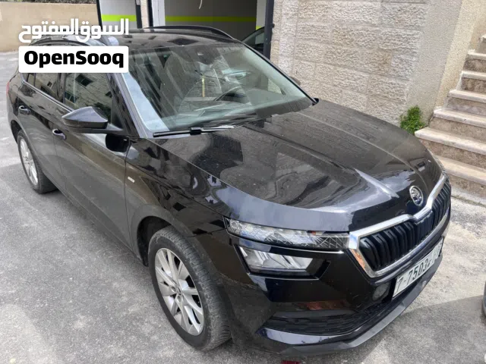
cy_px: 182
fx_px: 365
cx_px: 243
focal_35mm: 26
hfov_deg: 67.3
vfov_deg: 53.1
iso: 50
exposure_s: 1/1019
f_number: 1.5
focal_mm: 5.7
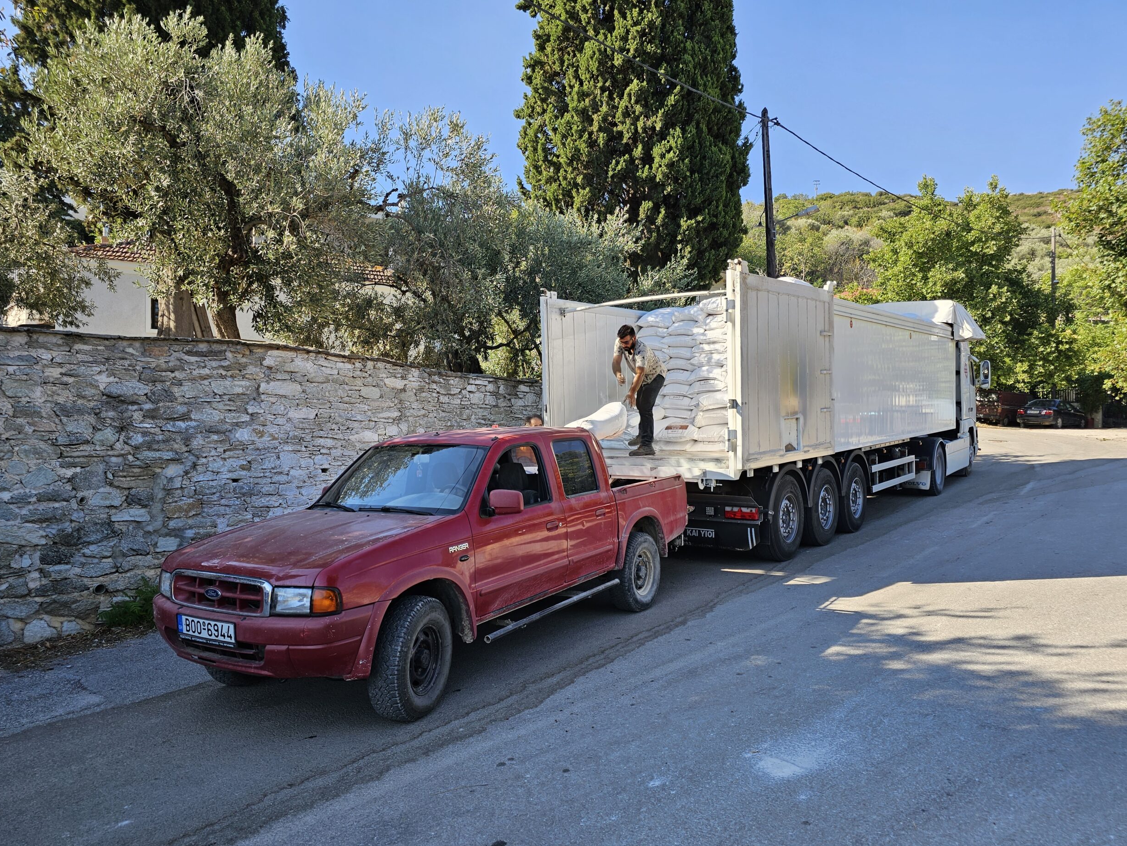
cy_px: 440
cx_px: 562
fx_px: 781
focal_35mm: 24
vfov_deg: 56.8
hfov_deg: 71.6
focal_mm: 6.3
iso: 10
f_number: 1.7
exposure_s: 1/298
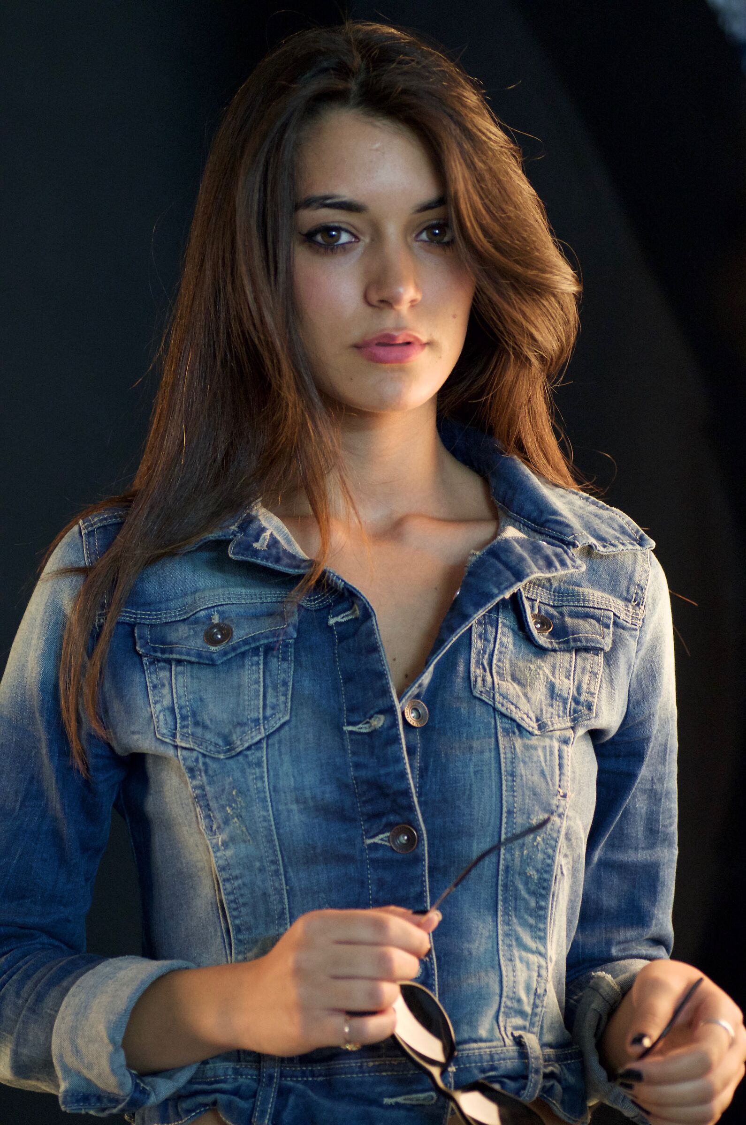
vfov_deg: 15.2
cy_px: 562
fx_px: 4214
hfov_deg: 10.1
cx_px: 373
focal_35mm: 135
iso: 3200
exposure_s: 1/40
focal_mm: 90
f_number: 2.8
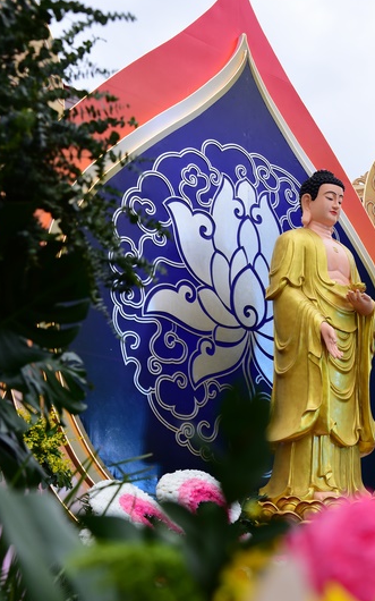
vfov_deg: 31.5
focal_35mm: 65
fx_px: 1063
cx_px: 233
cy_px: 333
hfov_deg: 20.0
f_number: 6.3
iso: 800
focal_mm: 52
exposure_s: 1/160
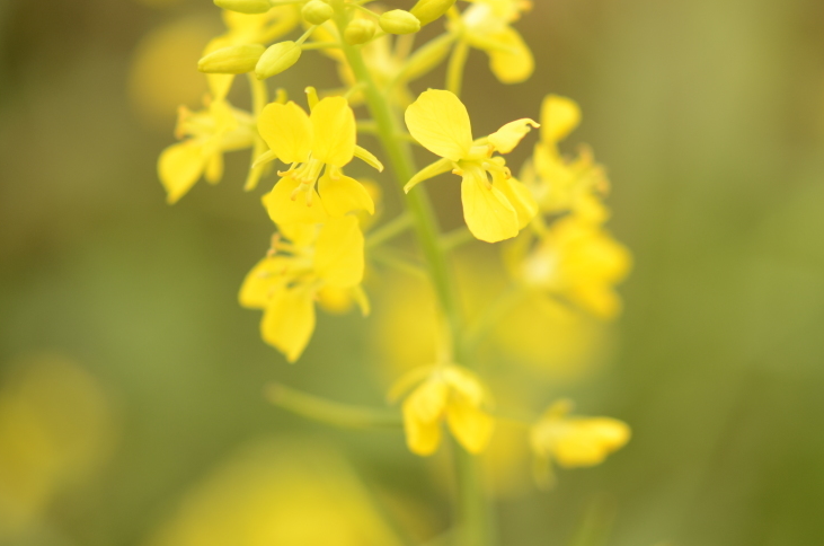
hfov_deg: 16.3
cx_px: 445
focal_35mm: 126
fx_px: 2878
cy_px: 213
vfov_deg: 10.8
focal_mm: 60
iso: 200
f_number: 3
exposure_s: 1/400
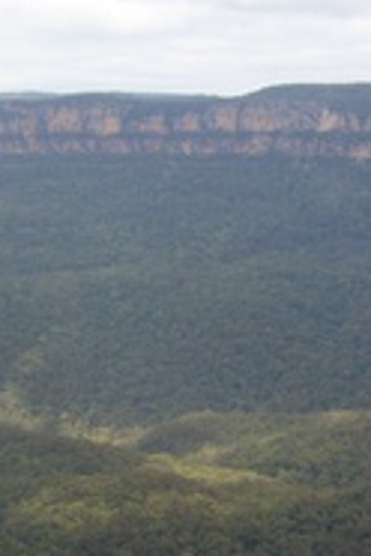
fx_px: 1329
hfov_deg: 15.4
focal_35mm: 86
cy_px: 317
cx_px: -54
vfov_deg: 23.6
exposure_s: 1/160
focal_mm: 5.8
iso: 80
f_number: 5.6
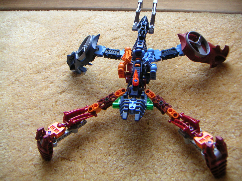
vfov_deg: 36.8
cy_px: 90
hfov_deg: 47.9
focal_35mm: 39
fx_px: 273
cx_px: 121
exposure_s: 1/45
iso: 100
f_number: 2.9
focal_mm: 5.1
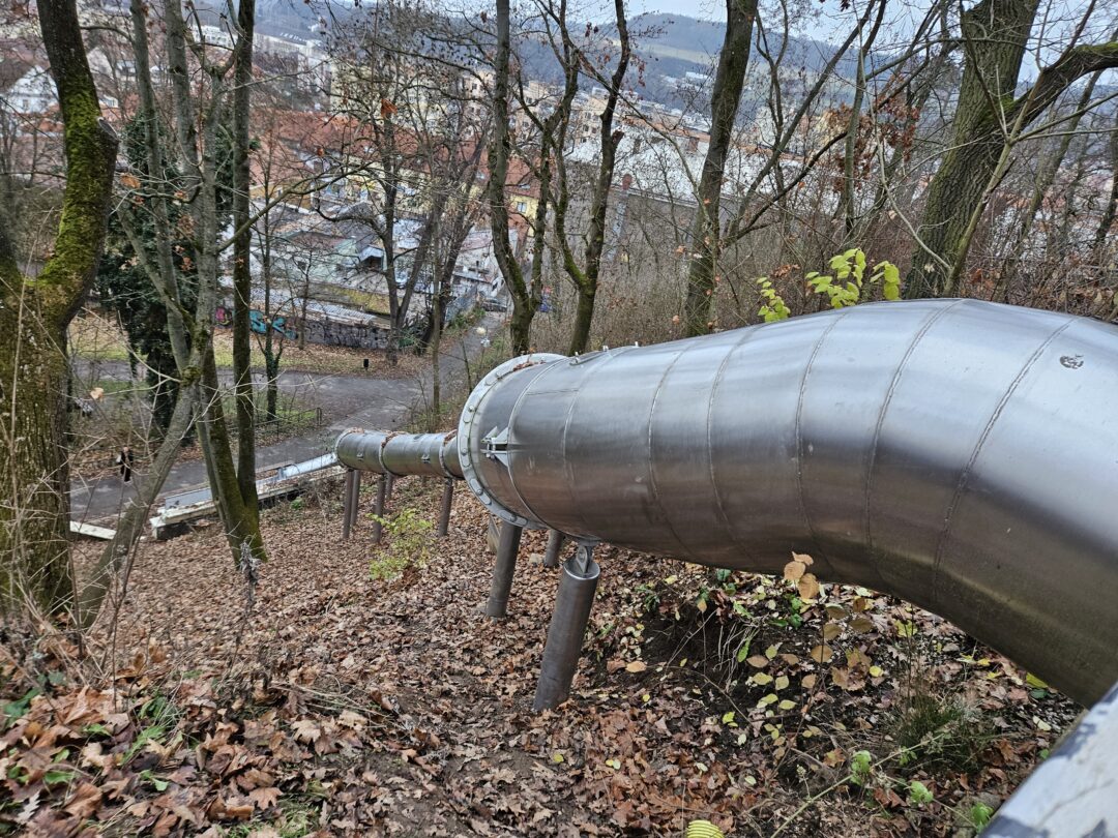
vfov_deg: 58.9
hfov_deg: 73.9
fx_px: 743
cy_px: 419
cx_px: 559
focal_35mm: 23
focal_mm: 5.4
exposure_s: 1/100
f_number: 1.8
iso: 200
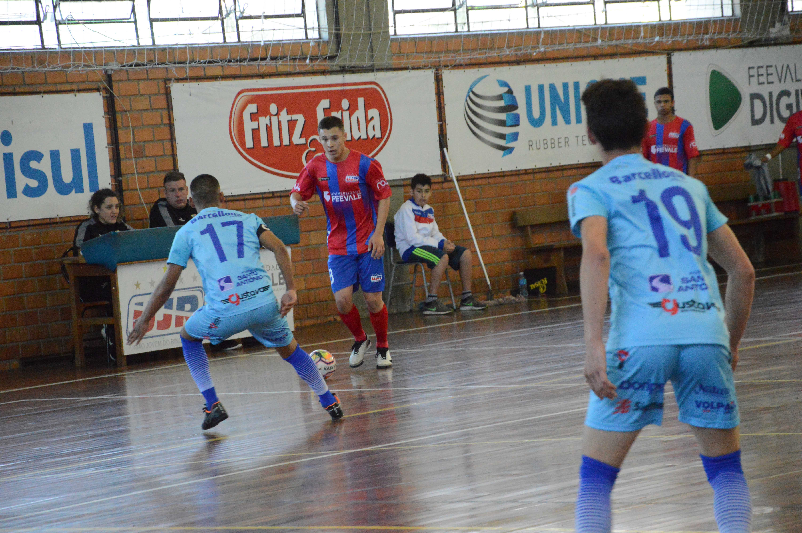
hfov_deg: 13.1
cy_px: 266
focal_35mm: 158
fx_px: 3506
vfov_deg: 8.7
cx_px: 401
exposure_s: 1/250
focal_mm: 105
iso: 6400
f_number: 5.6
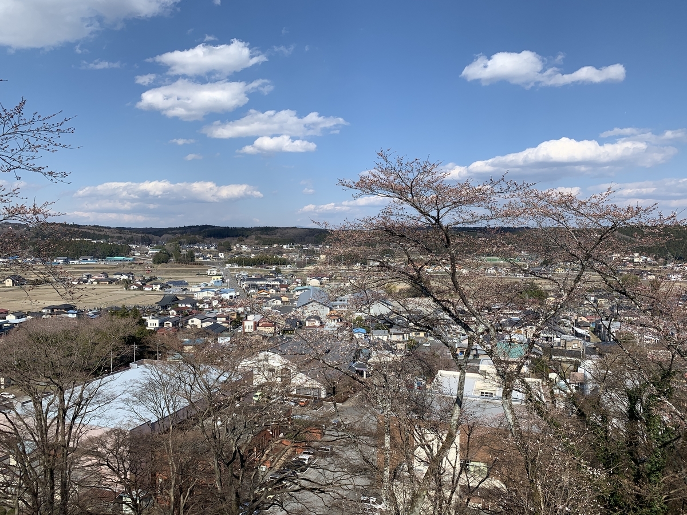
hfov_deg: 67.3
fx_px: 516
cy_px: 258
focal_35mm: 26
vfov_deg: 53.1
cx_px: 344
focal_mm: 4.25
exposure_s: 1/3086
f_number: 1.8
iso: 25
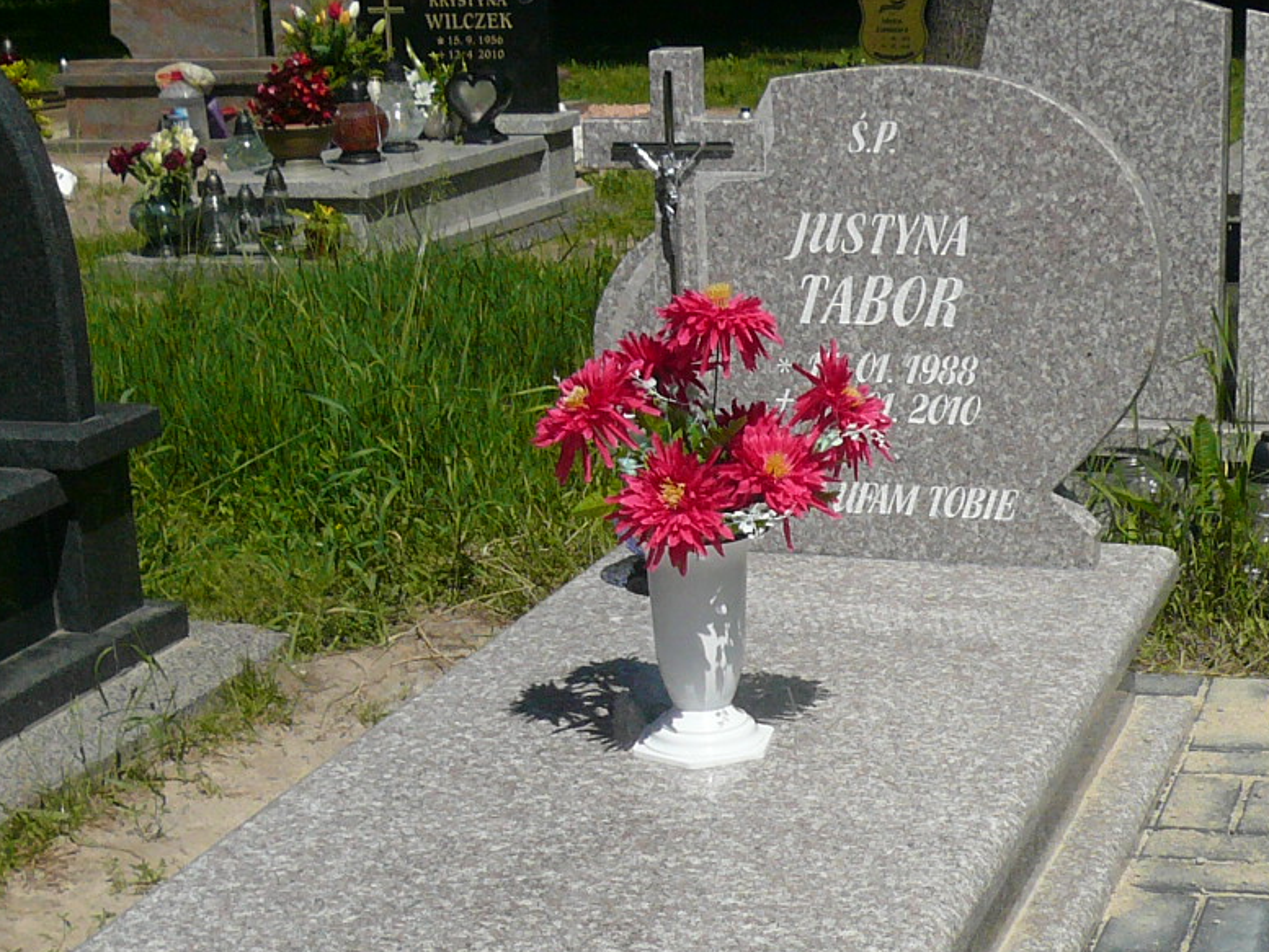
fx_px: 2567
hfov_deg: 27.6
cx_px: 869
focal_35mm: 70
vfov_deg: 20.7
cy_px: 790
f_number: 8
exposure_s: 1/400
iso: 100
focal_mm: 4.6
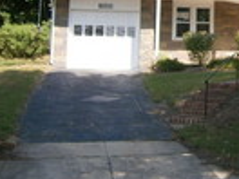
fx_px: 469
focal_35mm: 68
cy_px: 2
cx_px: 253
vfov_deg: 20.9
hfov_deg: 26.6
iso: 80
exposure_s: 1/400
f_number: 2.8
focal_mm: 4.7
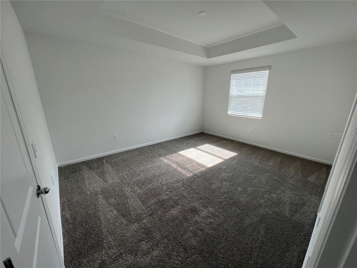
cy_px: 134
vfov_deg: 89.9
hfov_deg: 106.2
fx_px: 134
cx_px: 178
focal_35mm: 13
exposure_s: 1/102
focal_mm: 1.57
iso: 32
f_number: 1.8
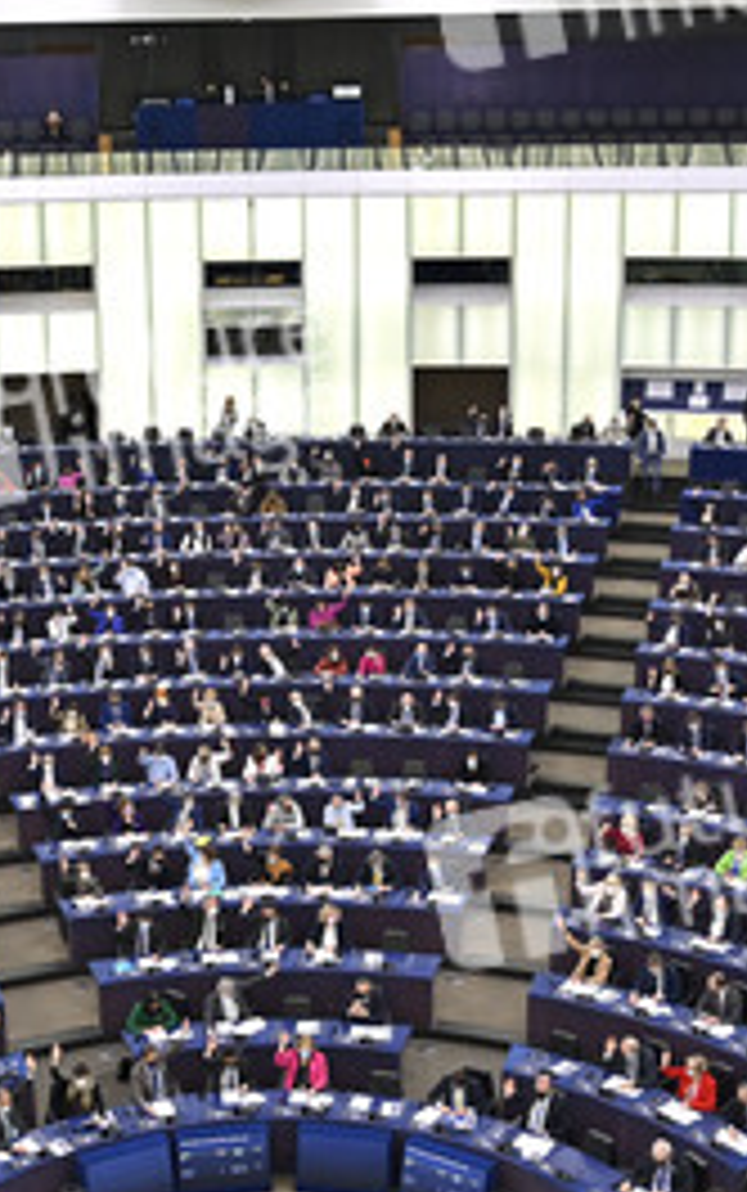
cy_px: 639
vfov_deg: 49.2
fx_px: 1301
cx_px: 250
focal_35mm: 40
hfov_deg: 31.8
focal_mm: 26
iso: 1250
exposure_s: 1/320
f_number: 4
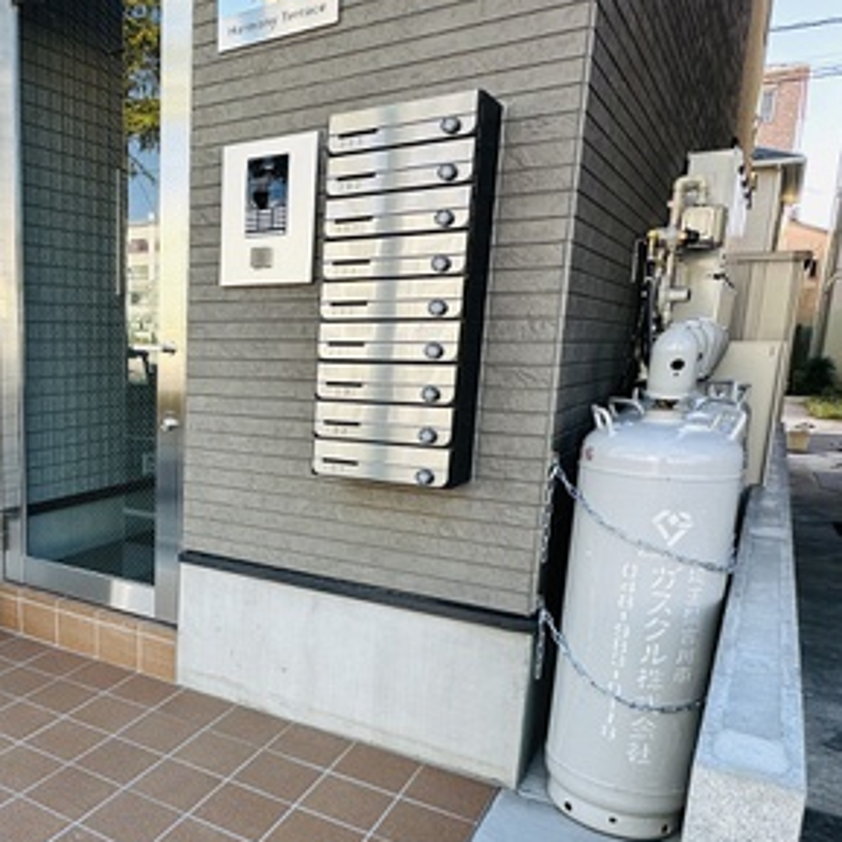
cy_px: 497
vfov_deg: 53.7
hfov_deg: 49.5
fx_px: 826
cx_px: 122
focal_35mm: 30
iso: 40
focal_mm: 2.22
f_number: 2.2
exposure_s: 1/219
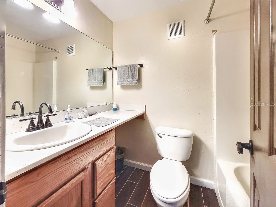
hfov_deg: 106.2
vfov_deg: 89.9
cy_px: 104
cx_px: 138
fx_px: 104
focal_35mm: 13
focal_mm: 2.2
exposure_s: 1/60
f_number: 2.2
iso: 160
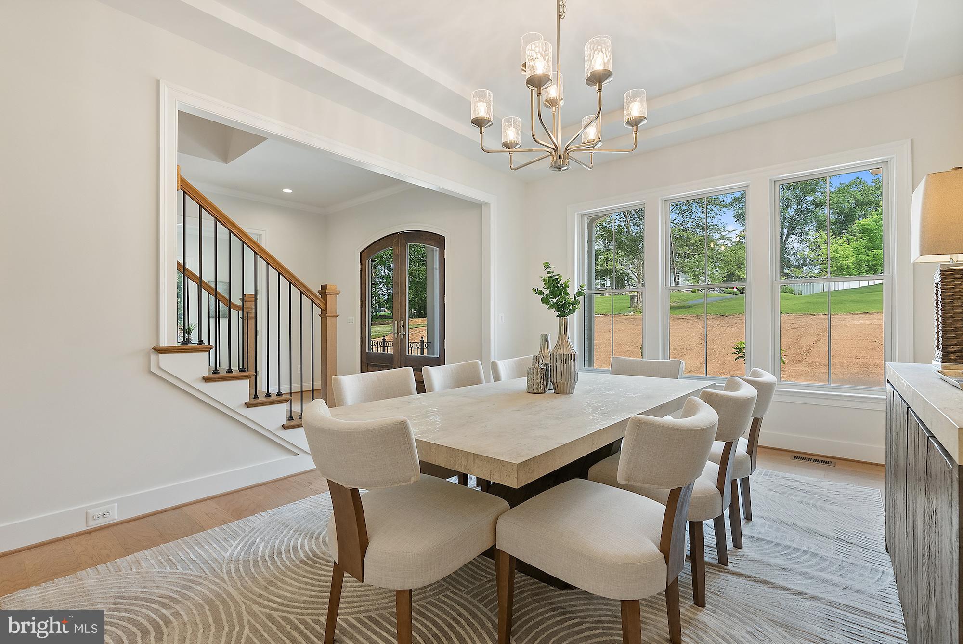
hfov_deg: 96.7
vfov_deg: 73.8
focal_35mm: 16
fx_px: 428
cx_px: 482
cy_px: 322
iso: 640
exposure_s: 1/25
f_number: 8
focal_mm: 16
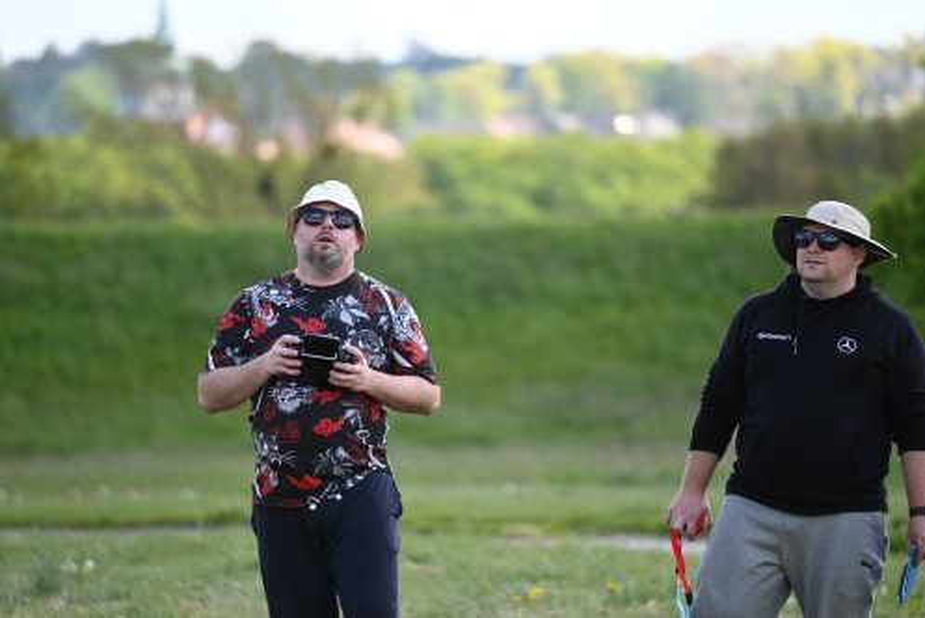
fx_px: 10283
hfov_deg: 5.2
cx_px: 462
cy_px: 309
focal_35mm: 400
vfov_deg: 3.4
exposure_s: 1/320
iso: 320
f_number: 6.3
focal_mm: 400
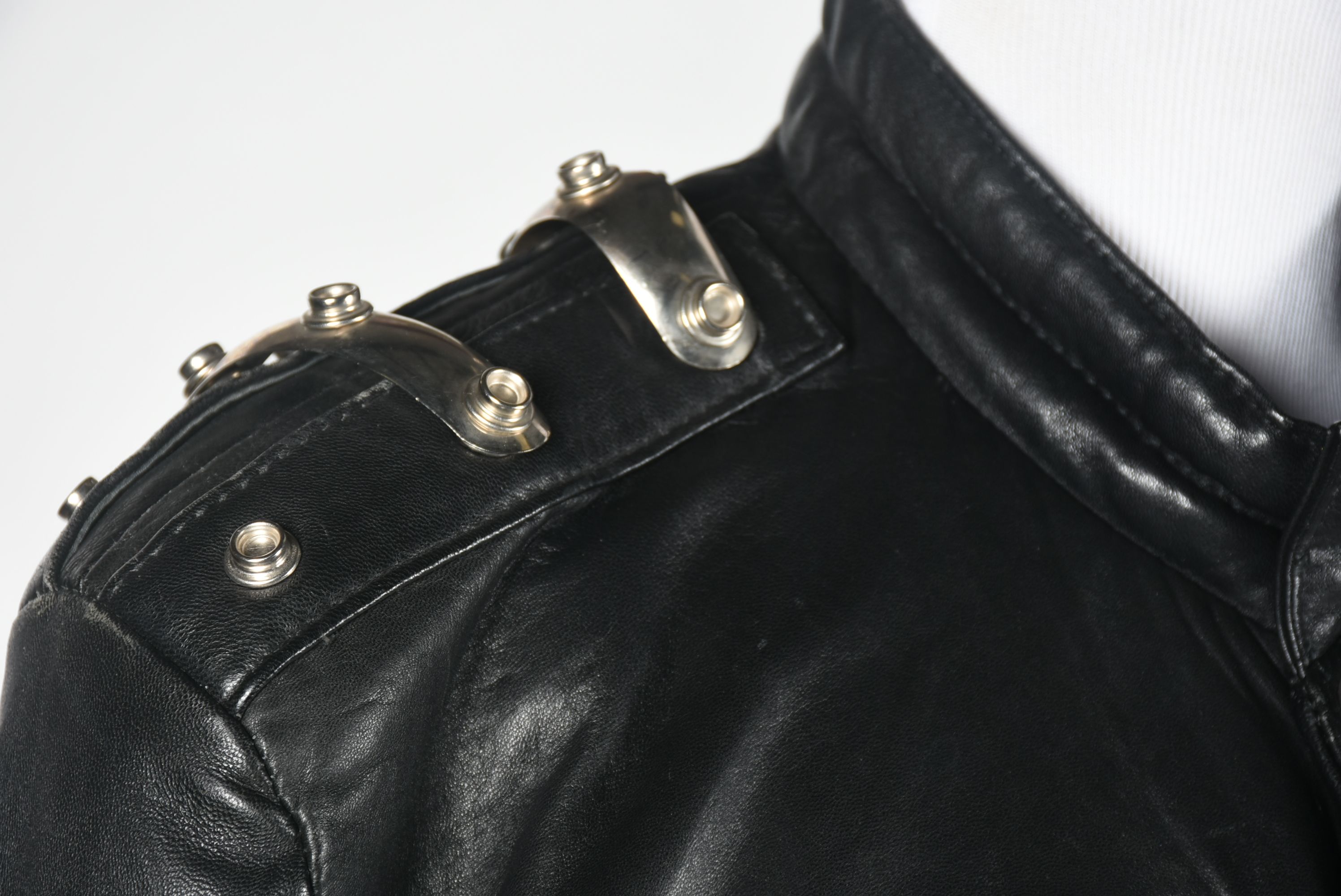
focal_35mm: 120
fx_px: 4473
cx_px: 670
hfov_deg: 17.0
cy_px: 448
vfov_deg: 11.4
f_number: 9
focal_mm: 80
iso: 200
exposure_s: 1/125
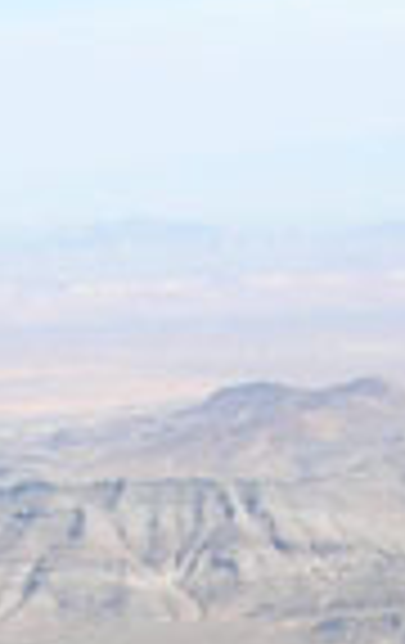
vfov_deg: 9.7
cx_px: 490
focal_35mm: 207
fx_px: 3637
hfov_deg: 6.3
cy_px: 1070
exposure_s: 1/186
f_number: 5.6
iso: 50
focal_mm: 5.8
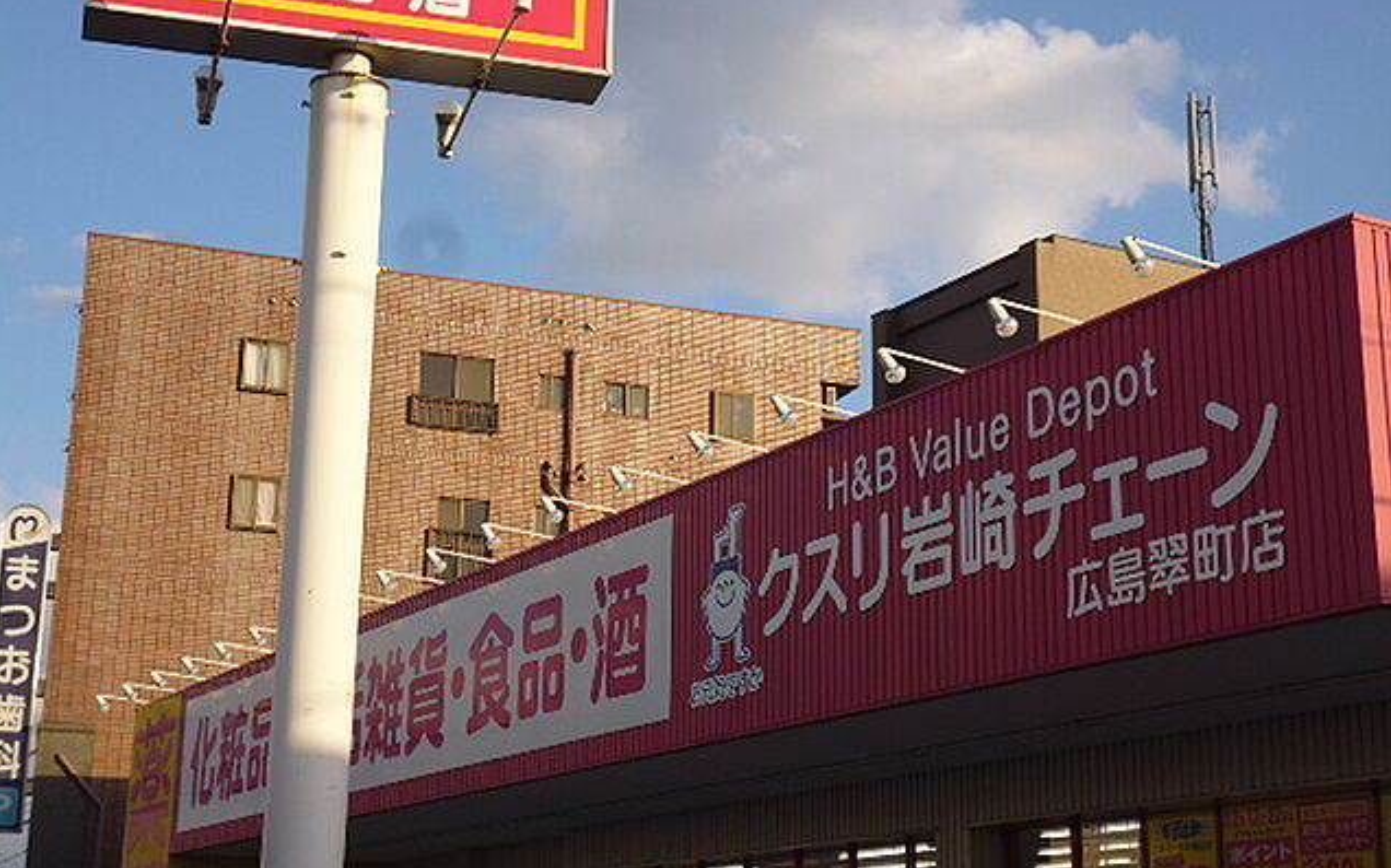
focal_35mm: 64
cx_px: 693
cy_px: 361
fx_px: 2425
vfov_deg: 20.3
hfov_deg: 32.0
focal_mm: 10.6
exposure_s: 1/400
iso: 100
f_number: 4.5
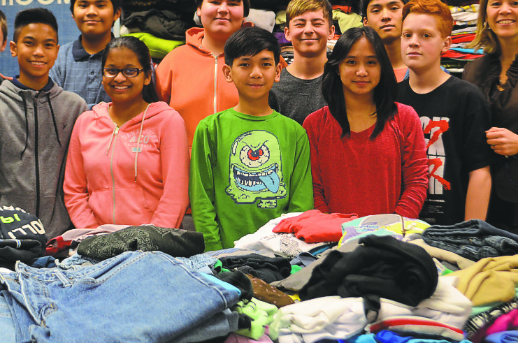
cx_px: 194
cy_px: 79
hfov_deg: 29.6
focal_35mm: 68
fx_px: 977
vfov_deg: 19.8
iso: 800
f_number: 4.5
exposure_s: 1/40
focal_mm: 28
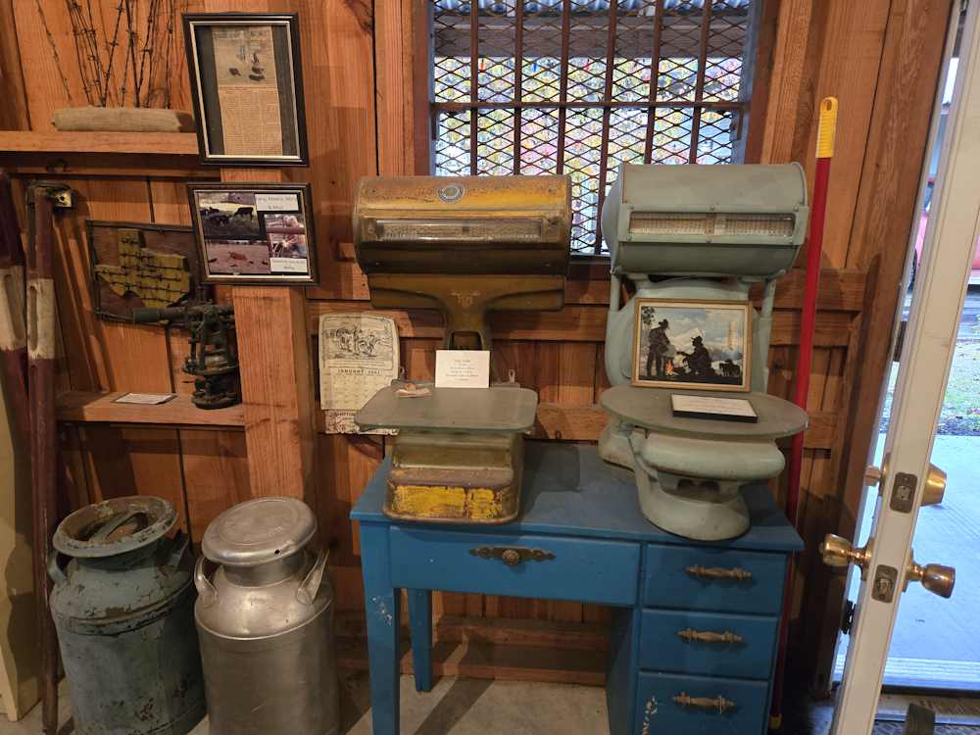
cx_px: 490
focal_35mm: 23
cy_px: 368
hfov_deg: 73.9
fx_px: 651
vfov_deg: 58.9
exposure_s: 1/60
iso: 640
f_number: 1.8
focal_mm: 5.4
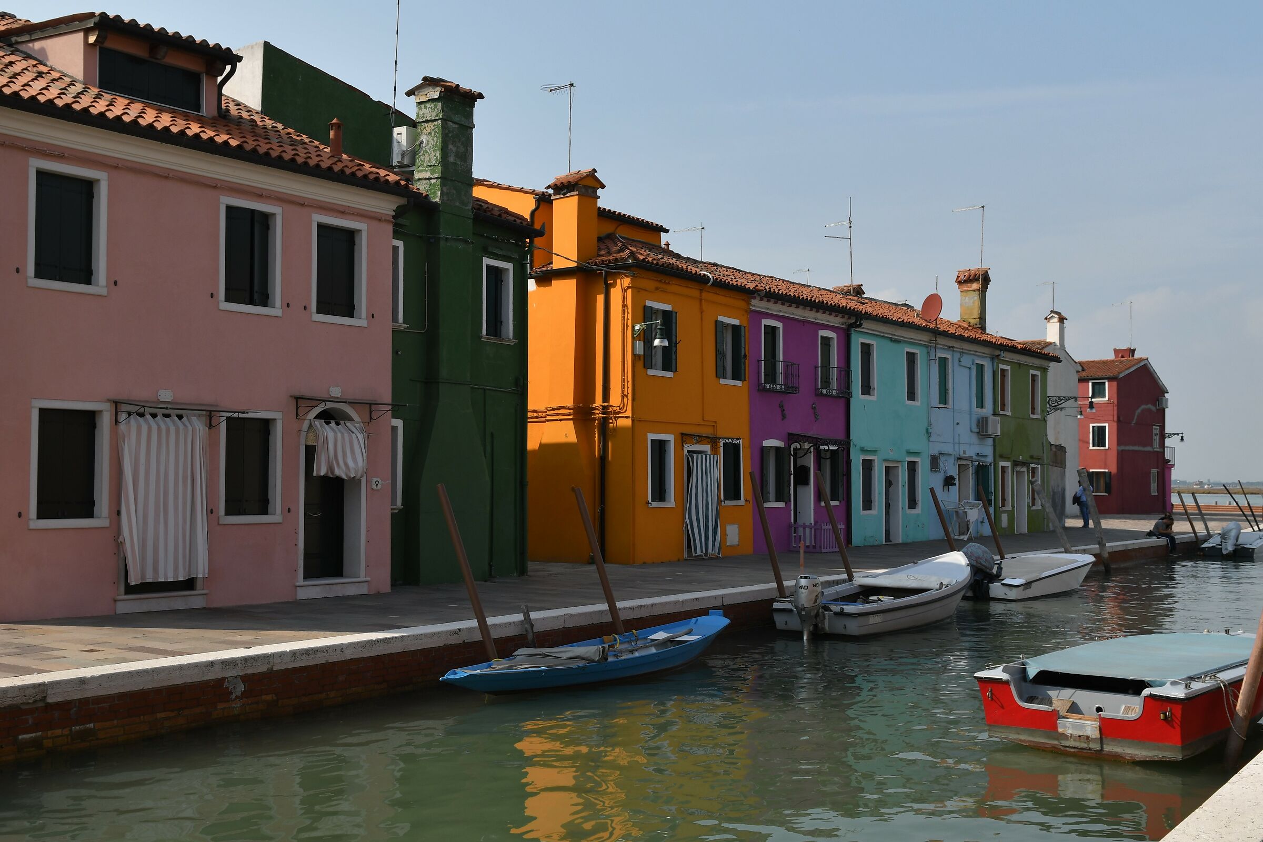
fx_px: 1263
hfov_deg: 53.1
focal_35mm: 36
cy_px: 421
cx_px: 632
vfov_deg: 36.9
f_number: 8
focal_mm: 24
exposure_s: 1/640
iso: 200
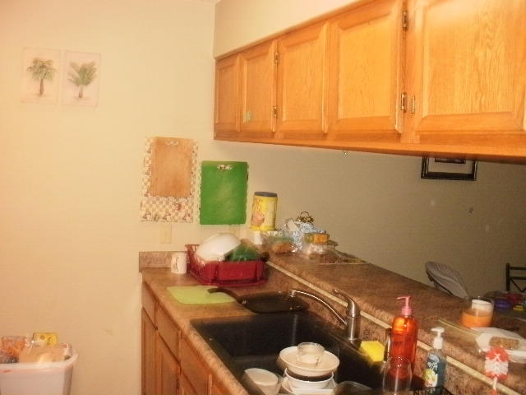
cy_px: 198
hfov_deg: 51.4
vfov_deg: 39.7
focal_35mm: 36
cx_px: 263
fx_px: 547
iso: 250
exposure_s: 1/30
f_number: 3.5
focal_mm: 6.3
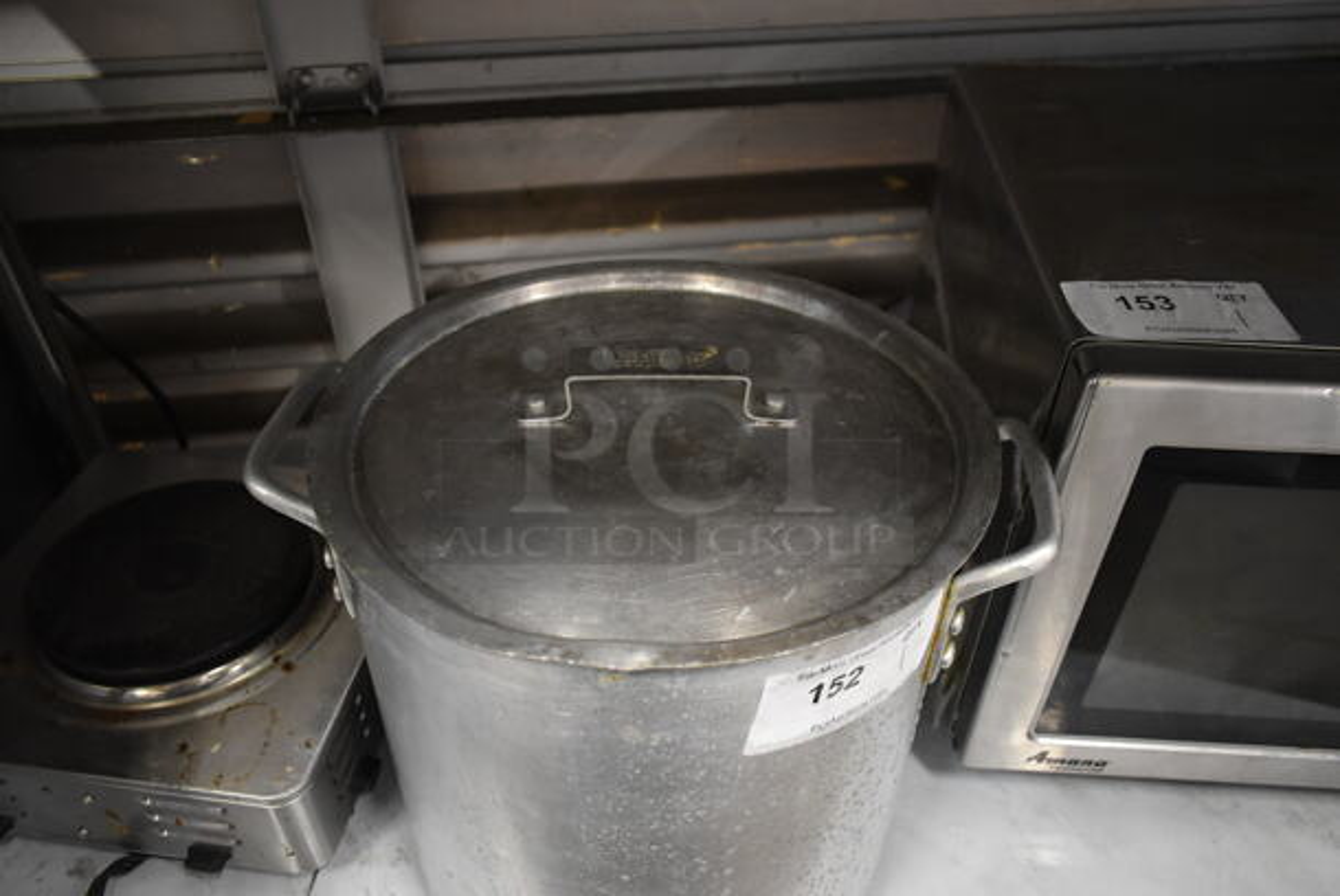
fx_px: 1006
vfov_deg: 48.0
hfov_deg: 67.3
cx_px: 670
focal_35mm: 27
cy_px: 448
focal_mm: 18
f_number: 3.5
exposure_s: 1/30
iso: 2000
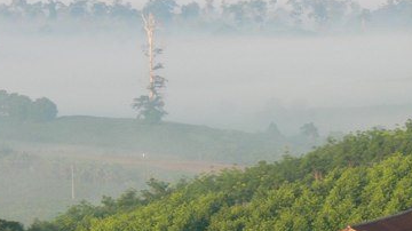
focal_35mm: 276
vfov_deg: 4.4
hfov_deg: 7.8
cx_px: 370
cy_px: 64
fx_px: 3013
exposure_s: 1/50
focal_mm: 24.1
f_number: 9
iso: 100
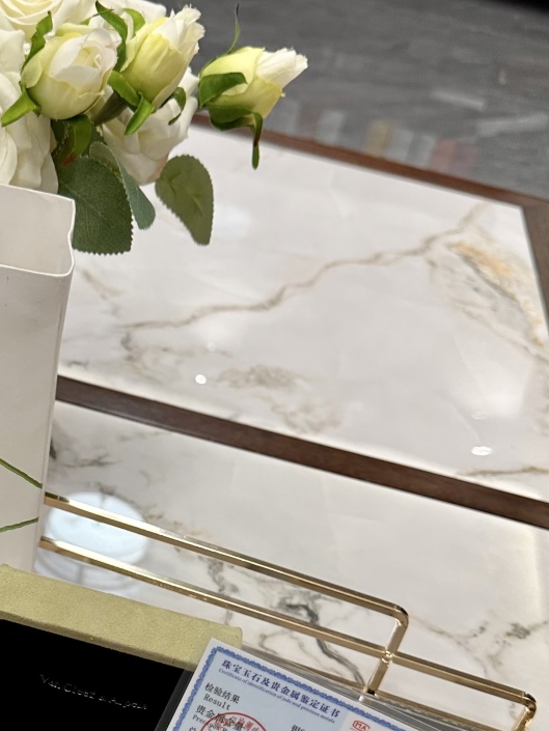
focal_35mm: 49
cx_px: 63
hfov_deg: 28.6
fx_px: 1036
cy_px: 535
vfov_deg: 38.1
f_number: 1.78
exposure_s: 1/100
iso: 160
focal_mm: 6.86
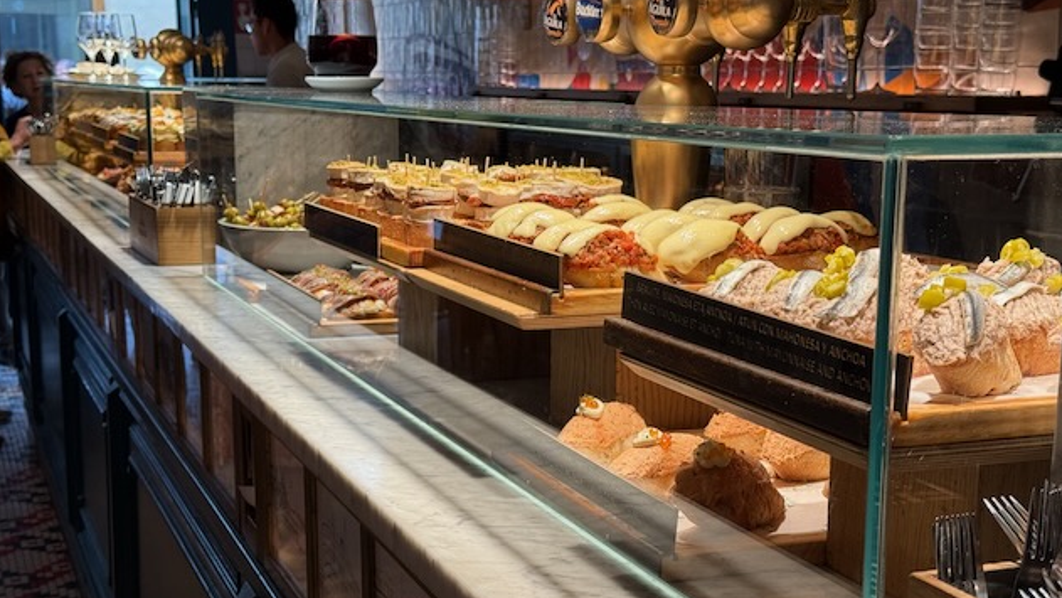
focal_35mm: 53
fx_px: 1493
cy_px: 344
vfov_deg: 22.6
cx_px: 535
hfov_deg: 39.2
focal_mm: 6.76
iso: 50
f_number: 1.78
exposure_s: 1/121
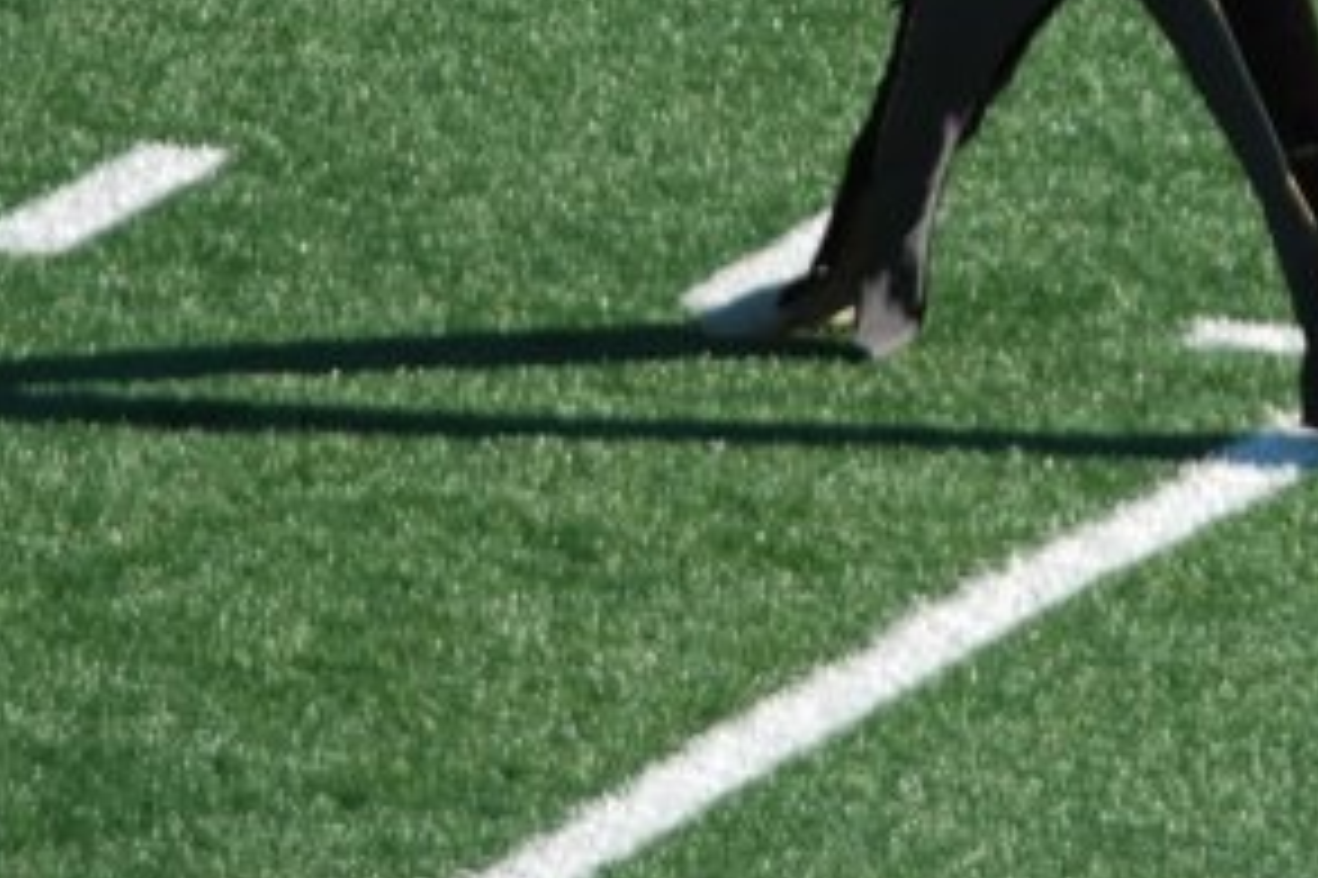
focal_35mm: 1636
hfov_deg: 1.3
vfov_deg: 0.8
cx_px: 1282
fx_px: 59860
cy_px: -297
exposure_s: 1/320
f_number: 5.6
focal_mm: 400
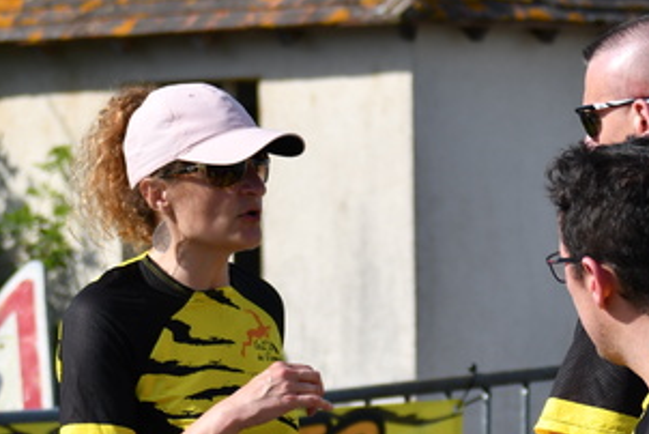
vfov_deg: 5.0
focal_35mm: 275
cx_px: 501
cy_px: 503
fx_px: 4962
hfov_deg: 7.5
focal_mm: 70
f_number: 4.5
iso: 125
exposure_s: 1/1000
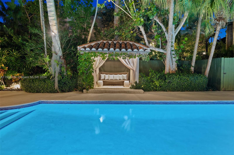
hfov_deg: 87.0
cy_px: 78
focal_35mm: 19
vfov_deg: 64.4
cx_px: 117
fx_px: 123
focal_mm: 19
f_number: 8
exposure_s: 5
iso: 200
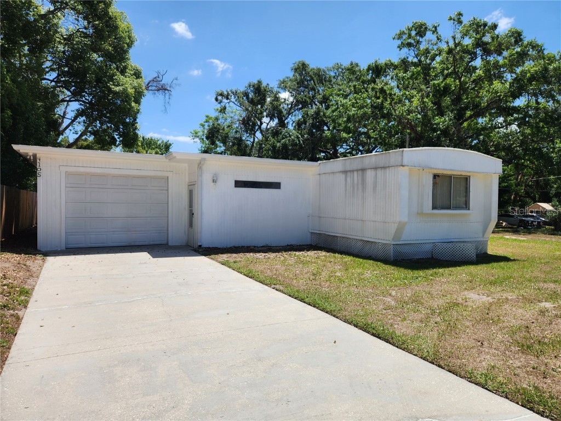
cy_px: 210
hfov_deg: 73.9
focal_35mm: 23
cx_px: 280
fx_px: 373
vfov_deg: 58.9
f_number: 1.8
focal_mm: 5.4
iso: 20
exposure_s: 1/1610
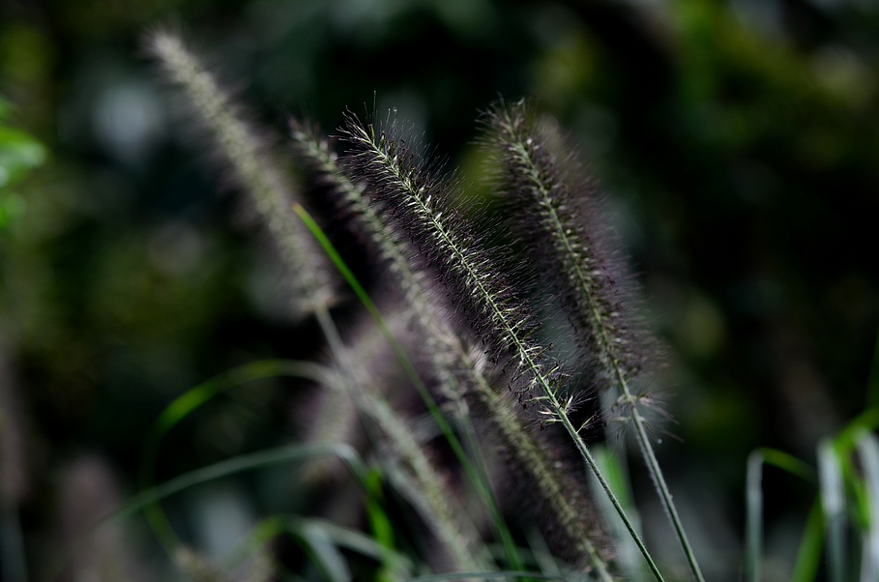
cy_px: 294
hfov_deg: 10.4
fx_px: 4824
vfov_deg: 6.9
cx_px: 478
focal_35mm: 198
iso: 100
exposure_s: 1/640
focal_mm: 120
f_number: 3.5
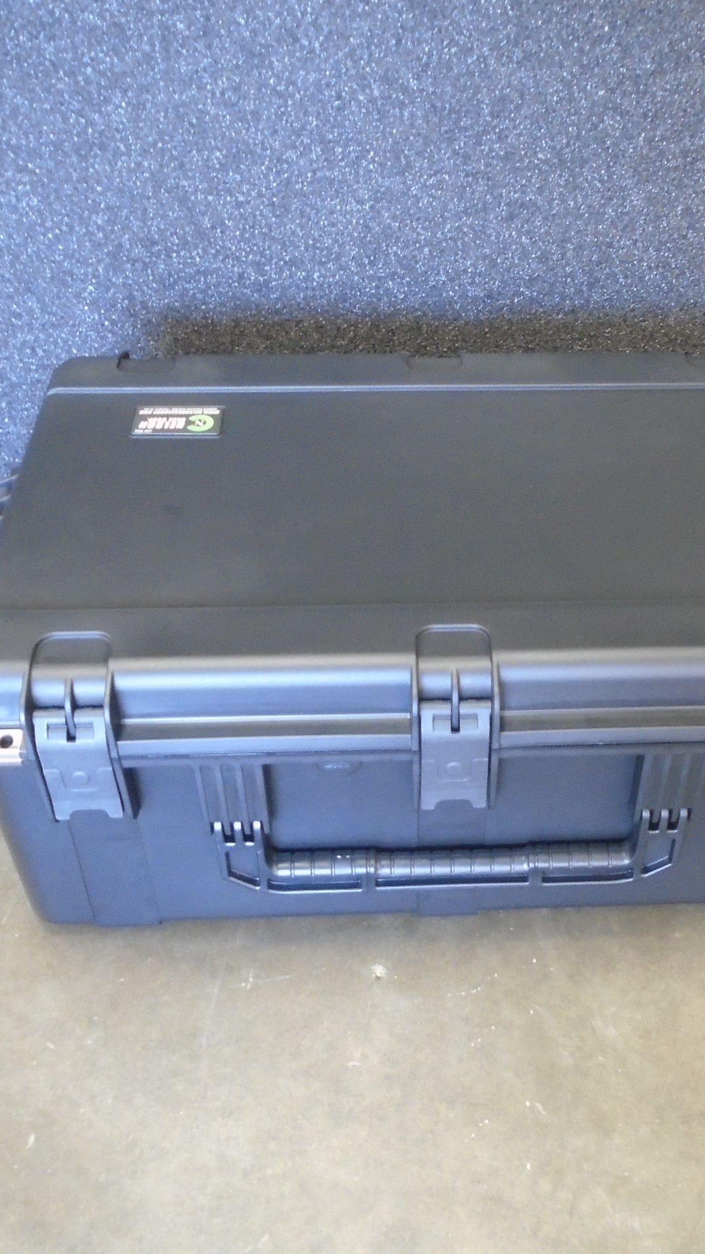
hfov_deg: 30.9
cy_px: 624
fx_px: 1263
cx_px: 481
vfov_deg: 52.8
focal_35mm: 38
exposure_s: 1/8
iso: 400
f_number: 3.2
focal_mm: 4.6
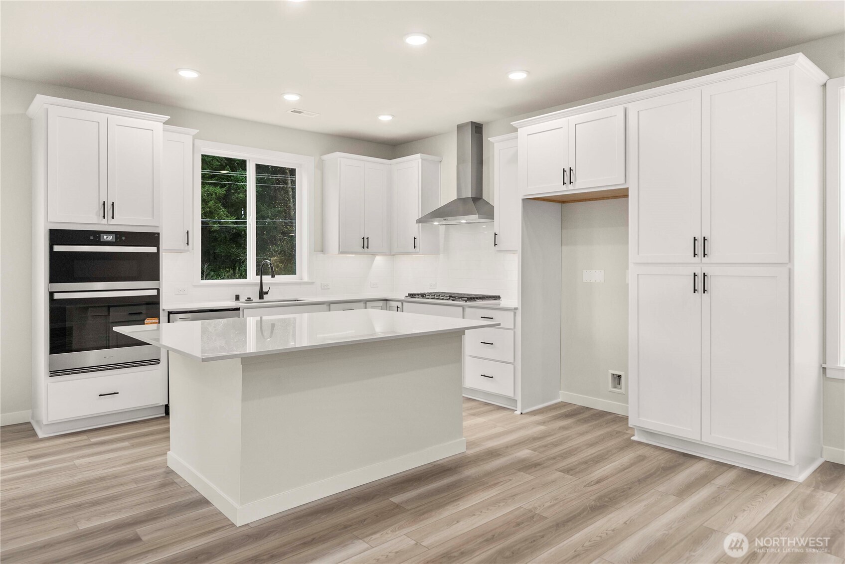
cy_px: 282
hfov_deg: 78.6
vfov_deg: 57.3
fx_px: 517
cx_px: 422
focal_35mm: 22
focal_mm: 22
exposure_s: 1/60
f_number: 6.3
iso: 80
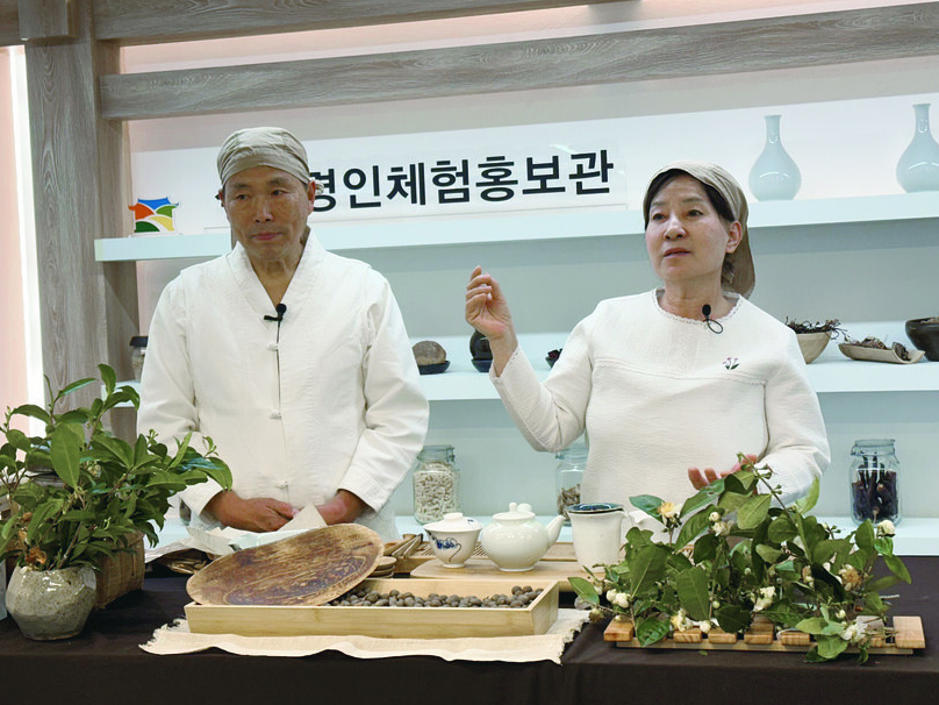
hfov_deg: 33.7
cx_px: 416
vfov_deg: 25.7
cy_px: 323
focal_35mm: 57
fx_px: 1546
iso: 64
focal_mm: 6.86
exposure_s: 1/120
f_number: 1.78
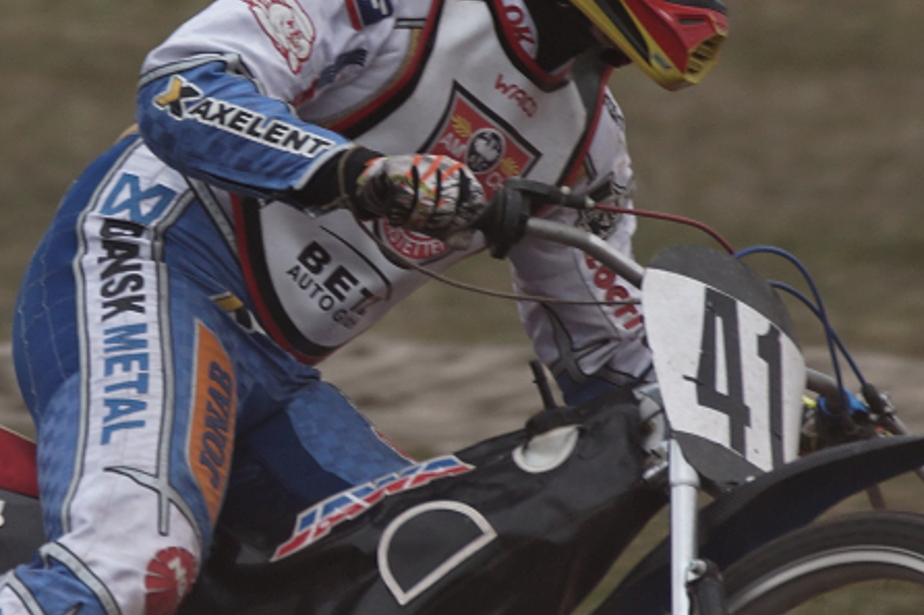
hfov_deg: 1.7
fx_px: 31069
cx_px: 60
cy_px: 228
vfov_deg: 1.1
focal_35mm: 1211
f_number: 5.6
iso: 200
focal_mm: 300
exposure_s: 1/640
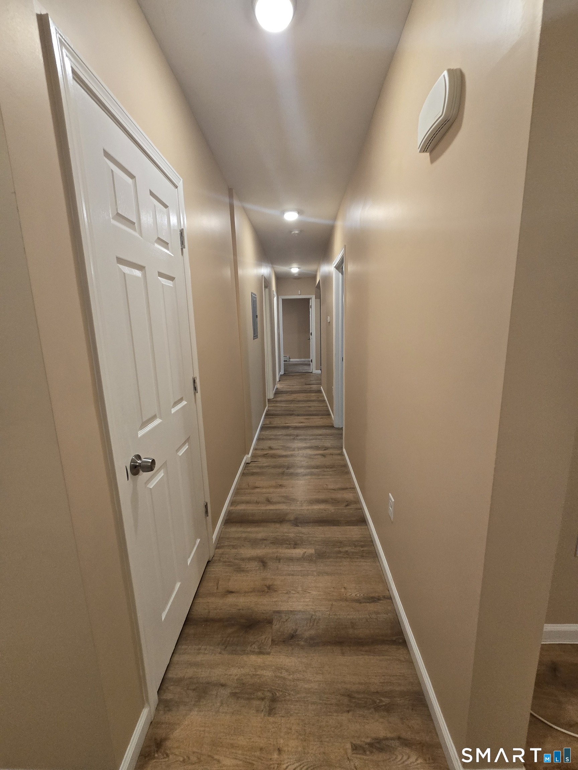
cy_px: 385
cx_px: 289
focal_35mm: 13
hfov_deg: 89.9
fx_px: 289
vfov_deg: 106.2
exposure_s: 1/60
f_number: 2.2
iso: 250
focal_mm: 2.2
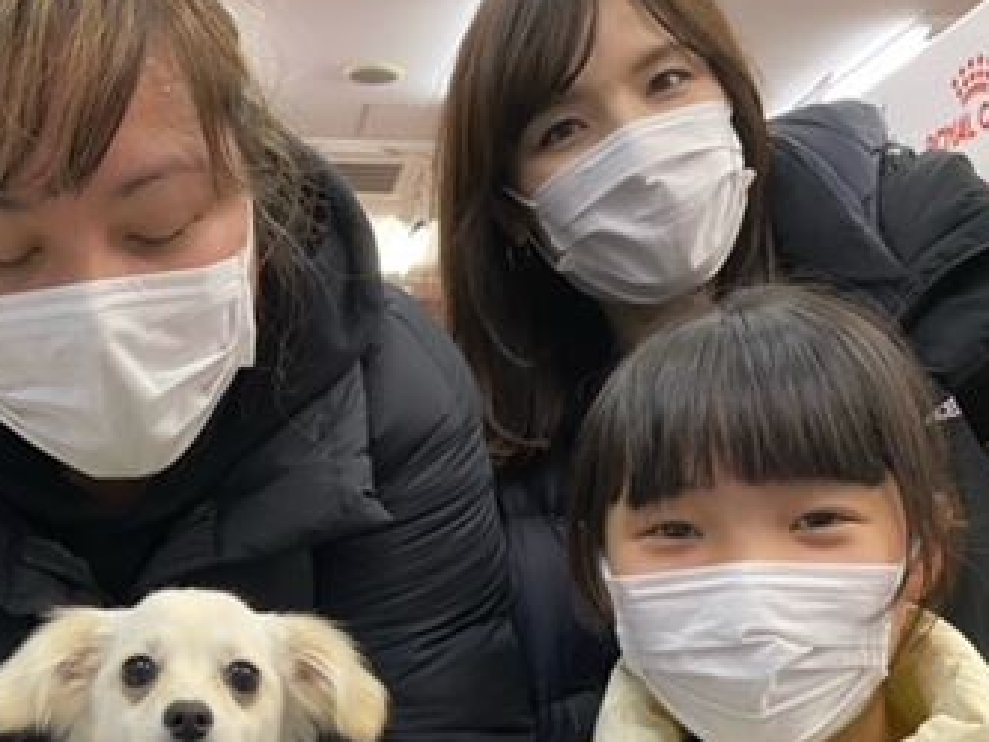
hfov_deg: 39.4
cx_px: 253
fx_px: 1343
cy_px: 632
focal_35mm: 47
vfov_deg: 29.9
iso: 160
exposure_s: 1/60
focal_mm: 4.25
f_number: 1.8
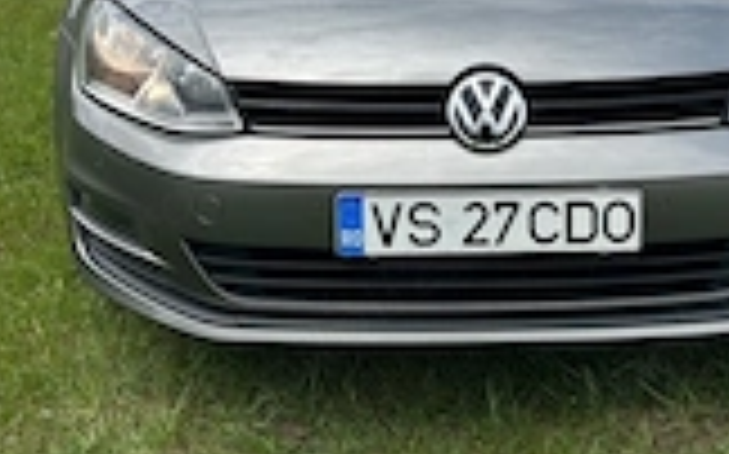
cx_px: 490
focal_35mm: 68
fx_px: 1350
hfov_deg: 30.0
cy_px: -4
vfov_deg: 18.6
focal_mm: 5.7
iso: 50
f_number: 1.5
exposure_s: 1/2571
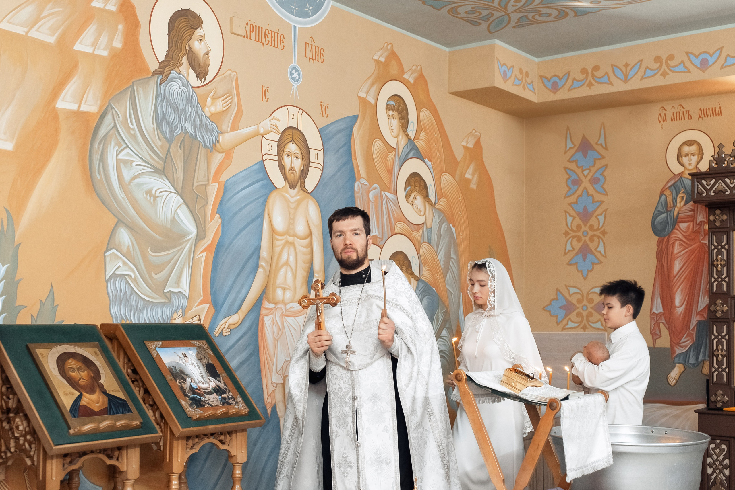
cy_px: 245
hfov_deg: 43.6
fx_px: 919
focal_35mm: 45
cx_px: 368
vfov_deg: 29.9
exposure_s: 1/250
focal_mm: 45
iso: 800
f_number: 3.5
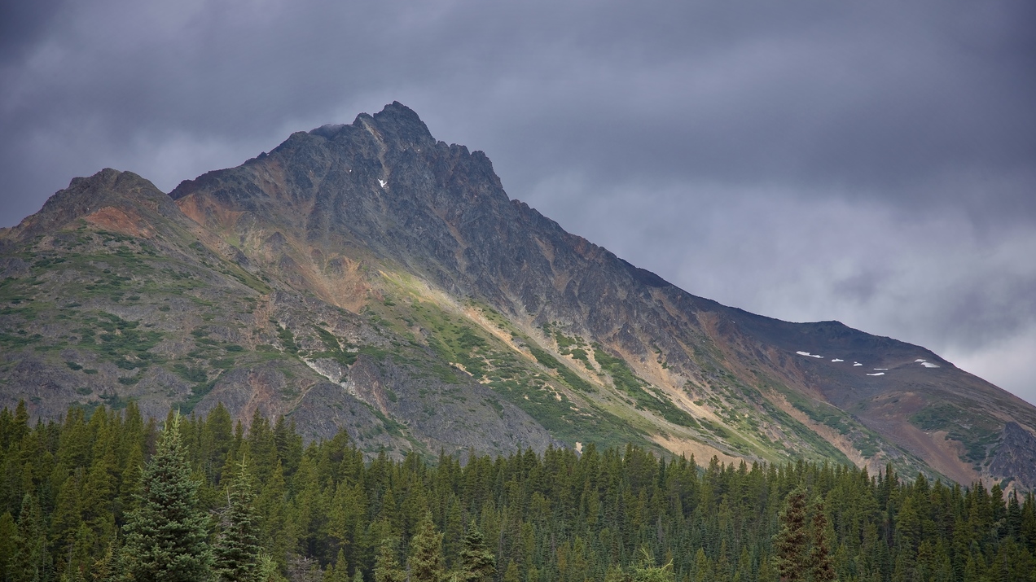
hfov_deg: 18.5
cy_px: 337
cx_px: 518
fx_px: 3186
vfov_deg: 10.4
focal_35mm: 116
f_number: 6.3
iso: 100
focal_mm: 110
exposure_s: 1/250
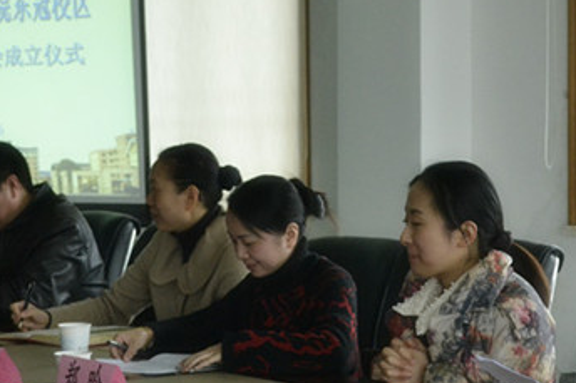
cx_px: 301
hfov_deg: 16.8
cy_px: 194
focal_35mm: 122
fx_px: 1951
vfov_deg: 11.2
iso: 1600
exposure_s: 1/125
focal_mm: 40
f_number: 5.6
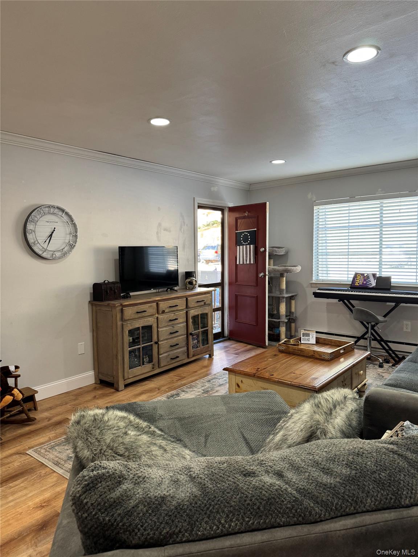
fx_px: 386
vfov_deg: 71.6
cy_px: 278
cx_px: 209
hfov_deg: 56.8
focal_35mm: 24
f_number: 1.78
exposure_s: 1/60
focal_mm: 6.76
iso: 250
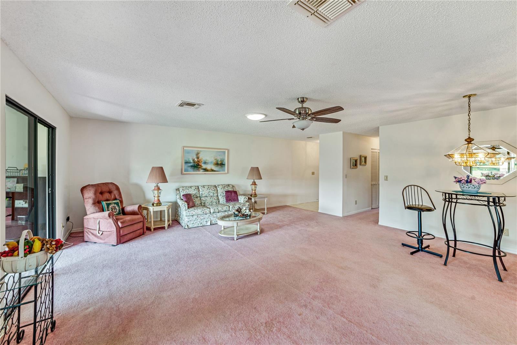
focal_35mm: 14
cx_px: 258
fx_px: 201
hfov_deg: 104.2
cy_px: 172
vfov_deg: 81.2
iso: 160
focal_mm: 14
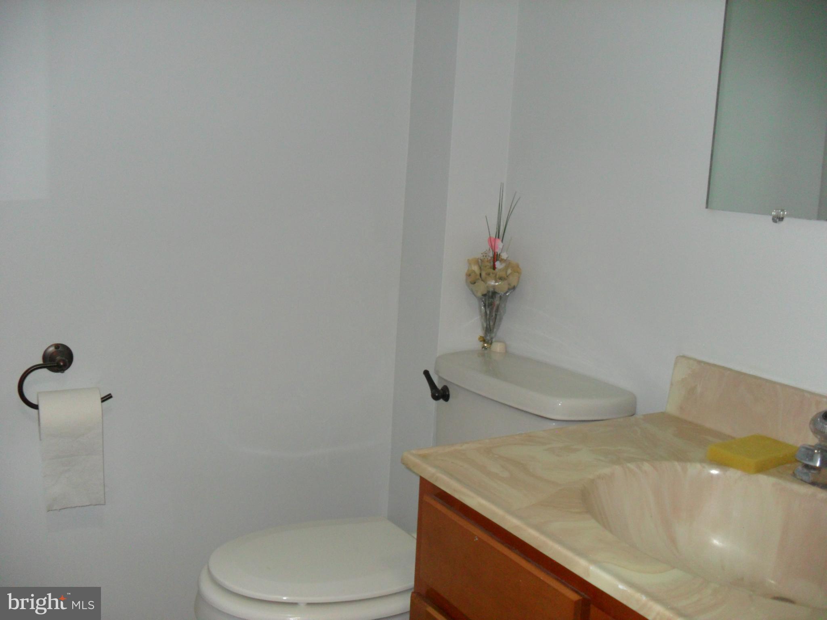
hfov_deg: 52.6
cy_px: 310
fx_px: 836
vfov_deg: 40.7
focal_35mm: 35
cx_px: 414
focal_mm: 6.3
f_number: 3
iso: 200
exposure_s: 1/45
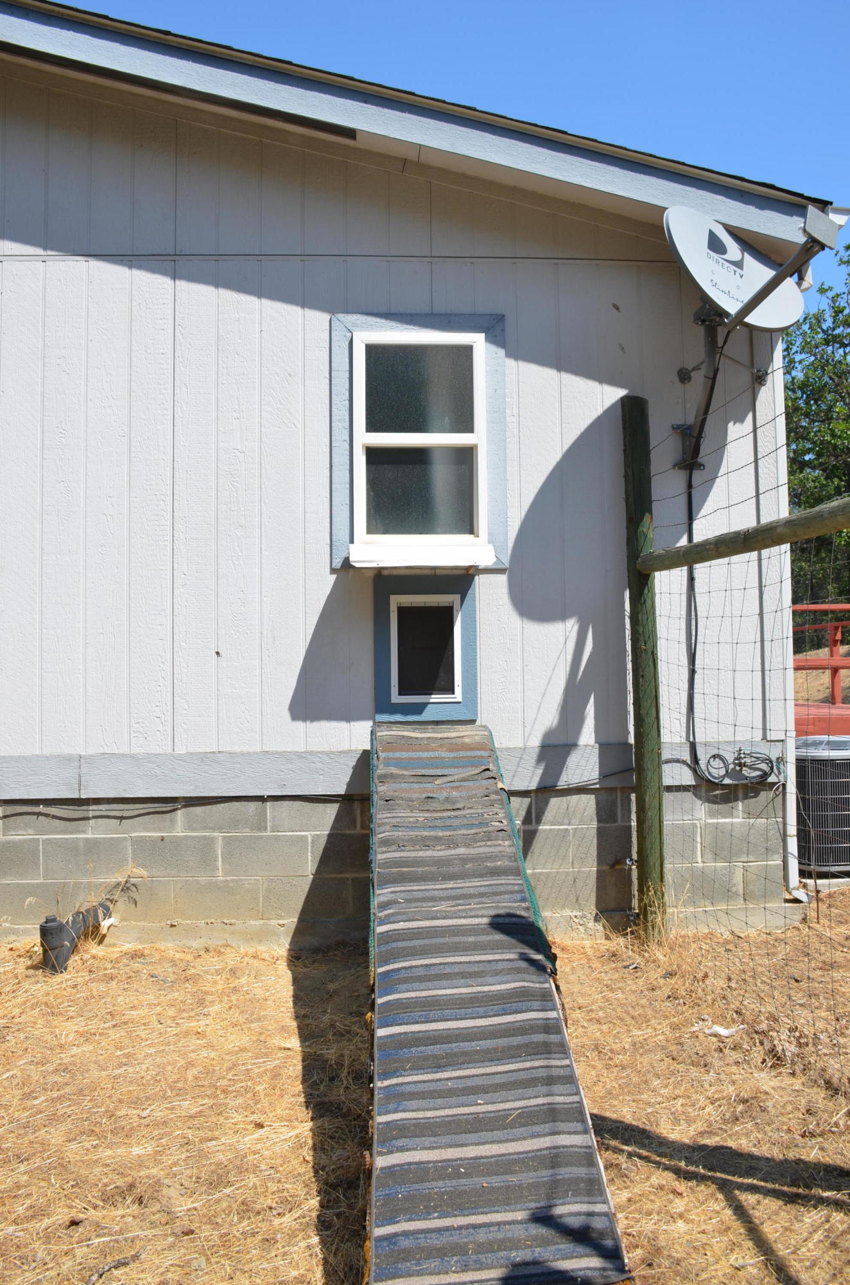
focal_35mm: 30
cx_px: 425
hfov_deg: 43.4
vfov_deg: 62.0
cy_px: 642
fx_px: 1068
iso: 100
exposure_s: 1/250
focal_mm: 20
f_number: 8
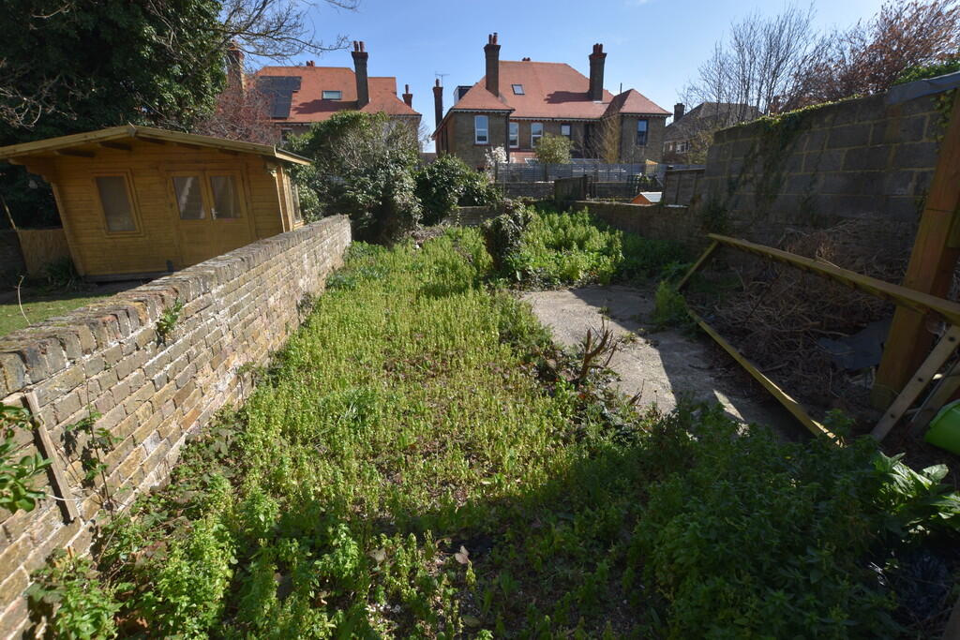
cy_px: 320
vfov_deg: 77.3
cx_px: 480
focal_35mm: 15
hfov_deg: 100.4
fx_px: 400
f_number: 8
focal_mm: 10
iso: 100
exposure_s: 1/200
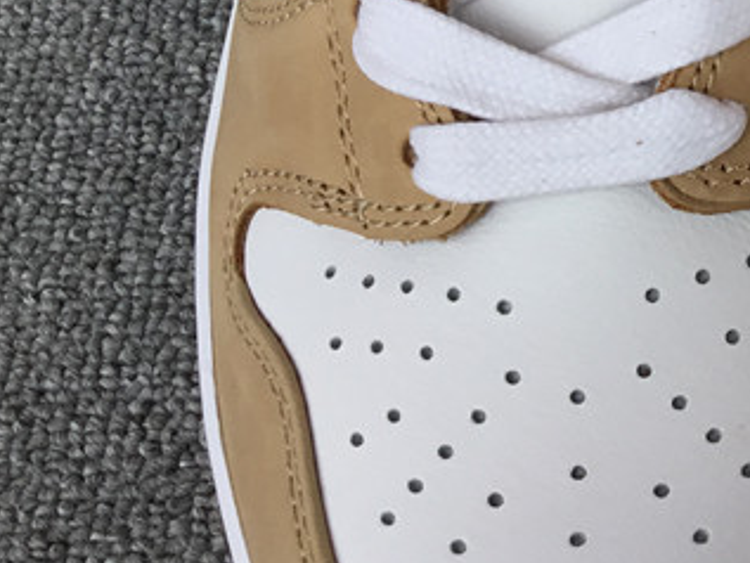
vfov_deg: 15.8
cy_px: -200
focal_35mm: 88
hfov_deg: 21.0
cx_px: 849
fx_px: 1907
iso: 25
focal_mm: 3.3
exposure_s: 1/708
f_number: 2.4
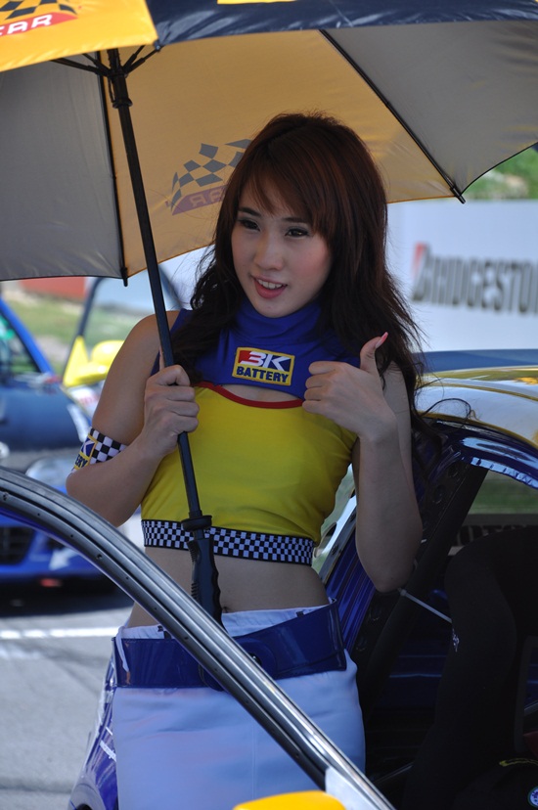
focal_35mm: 158
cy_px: 405
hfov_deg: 8.7
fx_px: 3539
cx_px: 269
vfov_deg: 13.1
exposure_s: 1/125
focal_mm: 105
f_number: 7.1
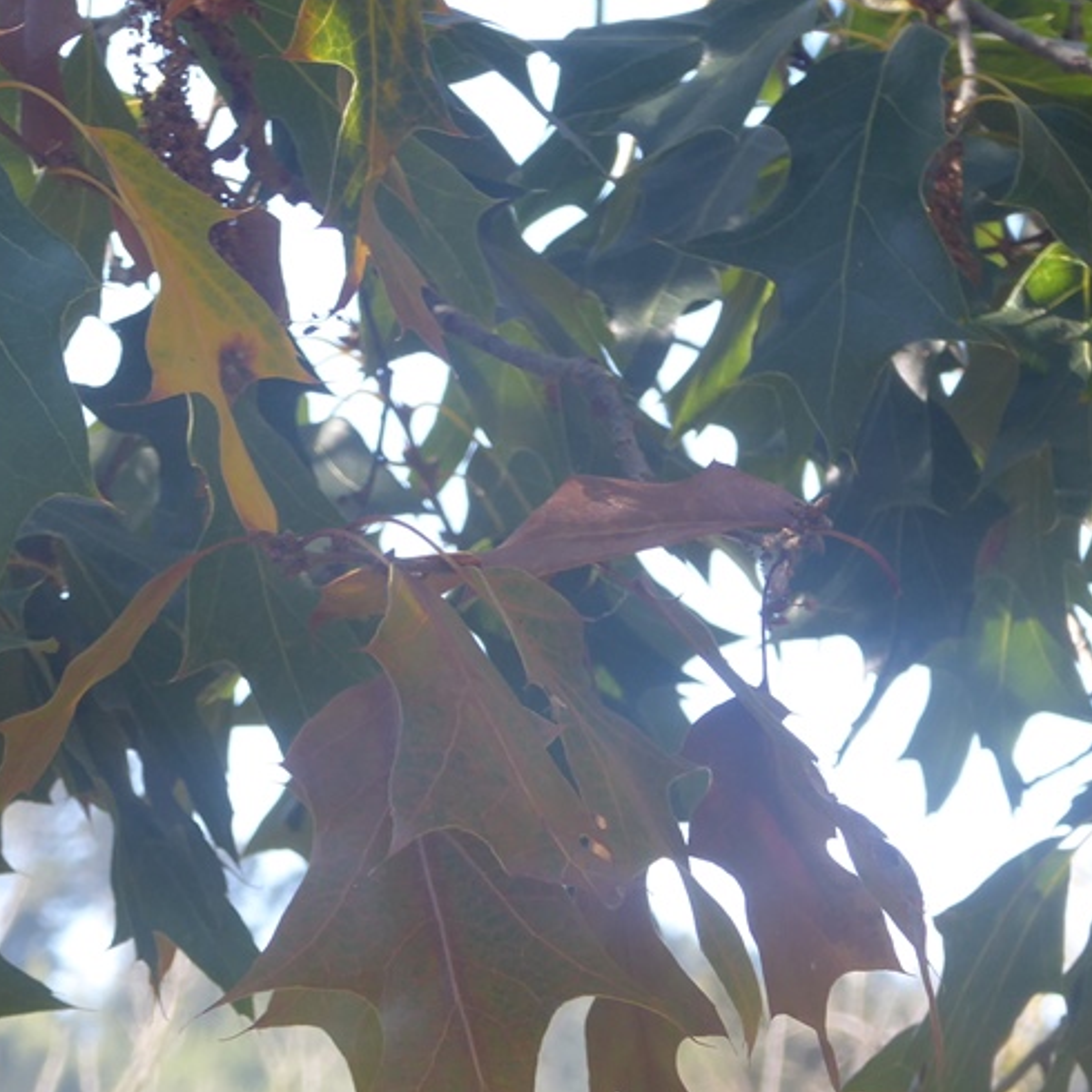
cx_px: 294
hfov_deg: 6.9
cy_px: 778
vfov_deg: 6.9
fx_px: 9101
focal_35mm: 255
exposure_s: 1/60
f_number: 5.2
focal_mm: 22.3
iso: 100
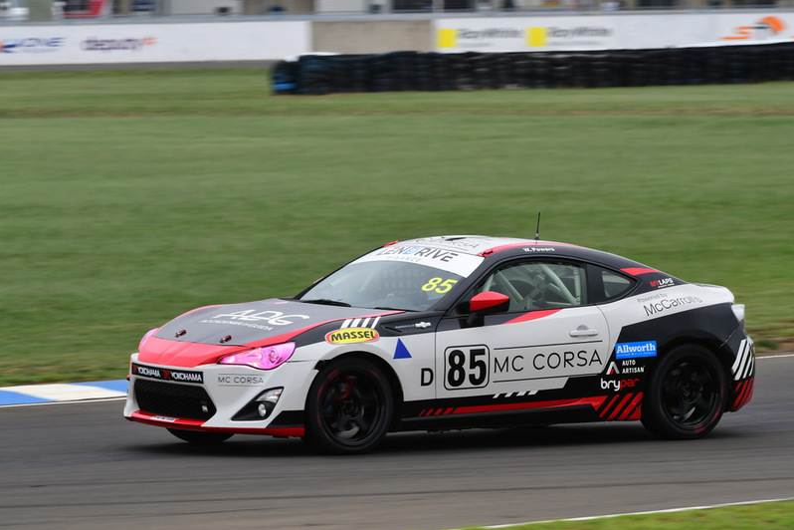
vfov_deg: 4.3
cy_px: 265
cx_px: 397
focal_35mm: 316
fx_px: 6969
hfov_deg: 6.5
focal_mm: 210
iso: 320
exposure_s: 1/320
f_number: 10
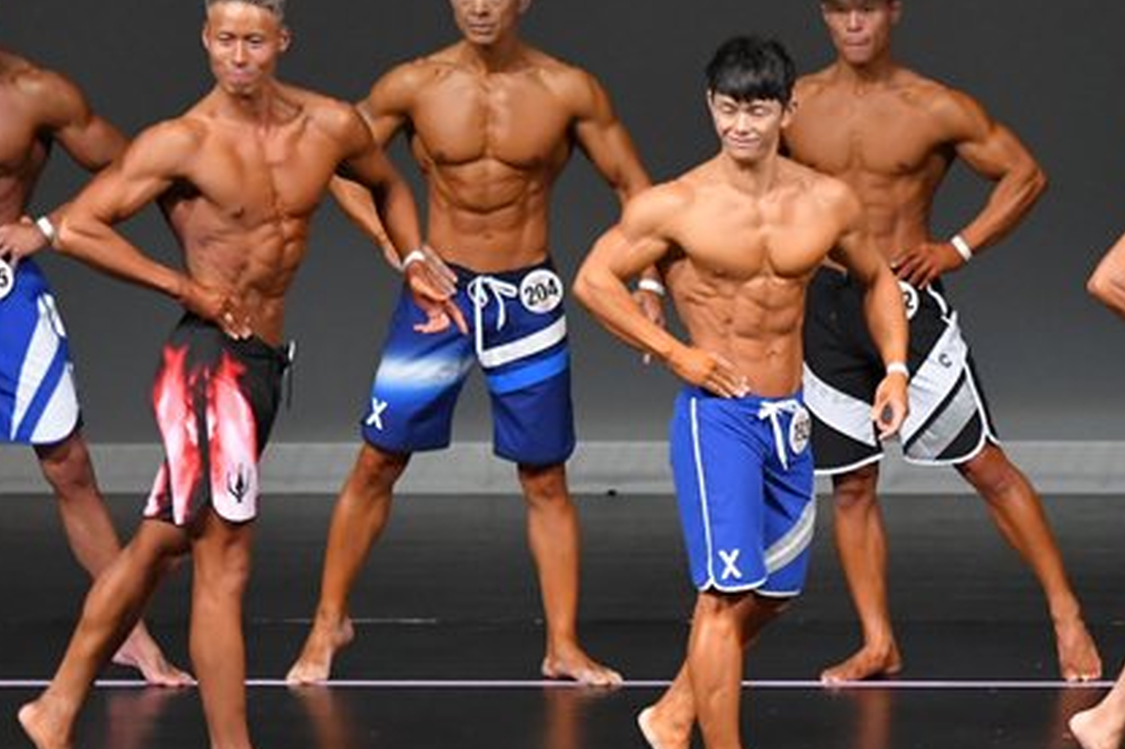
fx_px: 13088
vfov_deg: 3.3
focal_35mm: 419
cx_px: 1029
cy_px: 381
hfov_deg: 4.9
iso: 4000
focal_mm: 150
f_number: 5.6
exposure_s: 1/400
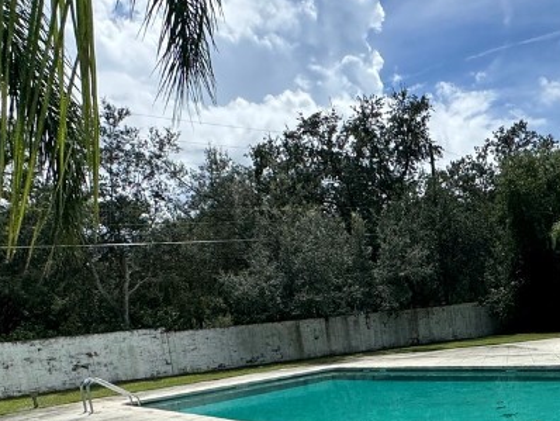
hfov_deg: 47.9
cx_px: 463
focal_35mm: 36
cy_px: 375
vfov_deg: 37.3
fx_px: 583
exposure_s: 1/3546
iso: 50
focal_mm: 2.22
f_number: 2.2
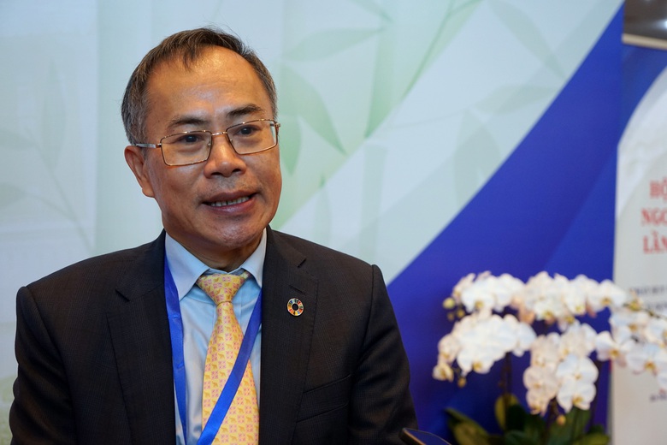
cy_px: 222
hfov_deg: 38.9
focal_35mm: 51
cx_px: 334
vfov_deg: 26.5
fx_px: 945
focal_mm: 51
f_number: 4.5
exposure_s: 1/60
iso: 1000
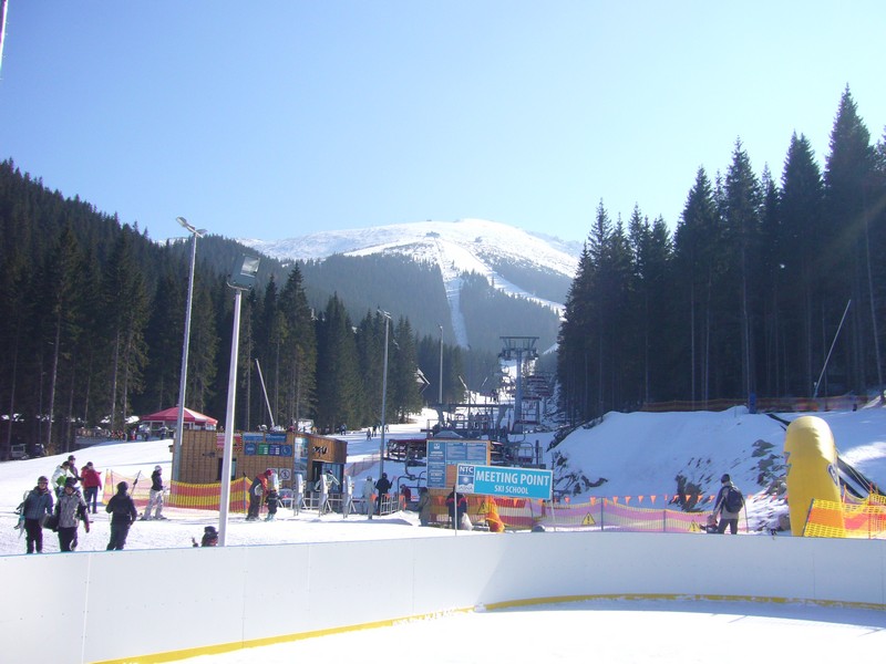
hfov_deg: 52.6
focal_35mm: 35
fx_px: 896
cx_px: 443
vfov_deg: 40.7
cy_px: 332
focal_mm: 5.8
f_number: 5.6
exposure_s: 1/500
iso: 100
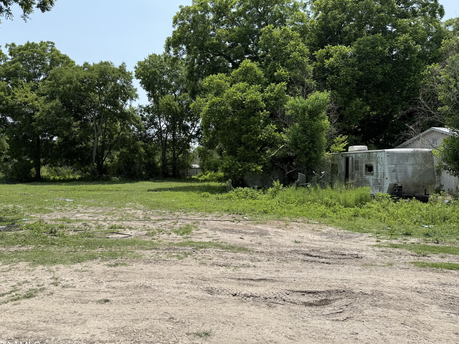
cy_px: 176
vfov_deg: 53.1
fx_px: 345
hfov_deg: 67.2
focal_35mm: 26
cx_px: 211
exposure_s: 1/3759
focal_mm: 6.76
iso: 80
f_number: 1.78
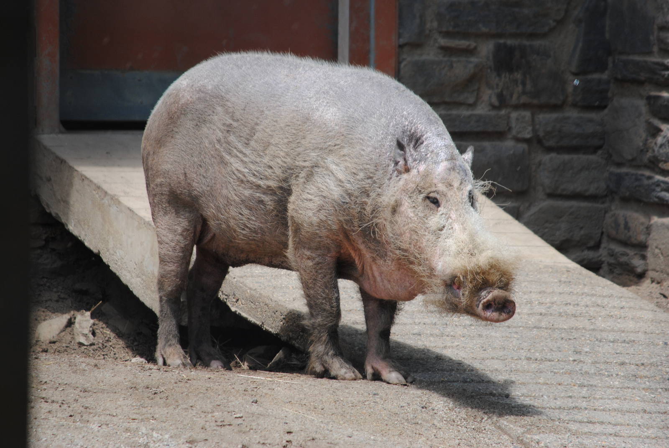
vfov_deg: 3.1
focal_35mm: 450
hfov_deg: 4.6
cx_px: 334
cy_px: 224
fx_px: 8372
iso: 250
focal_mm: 300
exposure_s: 1/500
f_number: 5.6
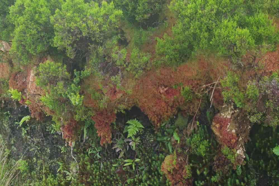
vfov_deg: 22.6
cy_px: 93
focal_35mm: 60
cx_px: 140
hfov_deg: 33.4
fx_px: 465
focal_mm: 40
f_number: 7.1
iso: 1600
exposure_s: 1/80
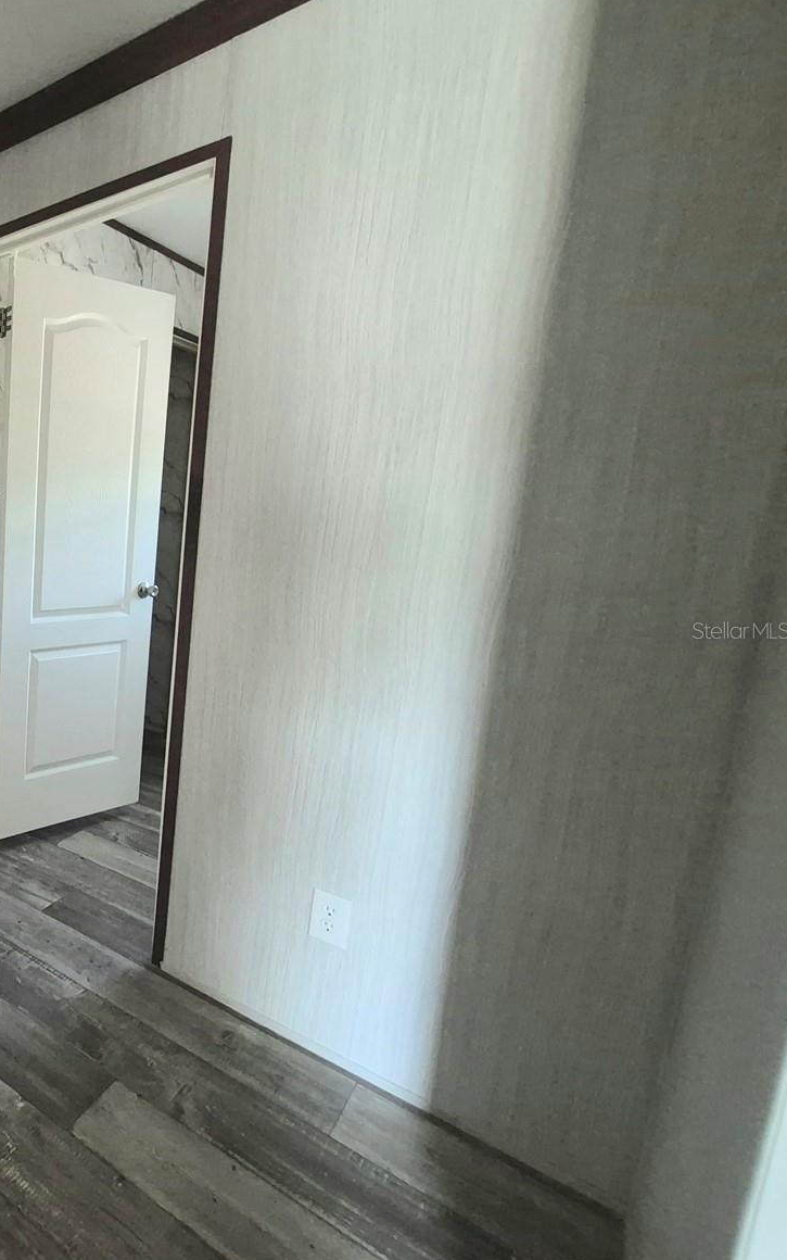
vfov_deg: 88.0
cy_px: 630
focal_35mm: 19
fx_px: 652
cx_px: -74
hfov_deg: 46.4
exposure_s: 1/60.2
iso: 1250
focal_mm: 1.74
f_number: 2.2
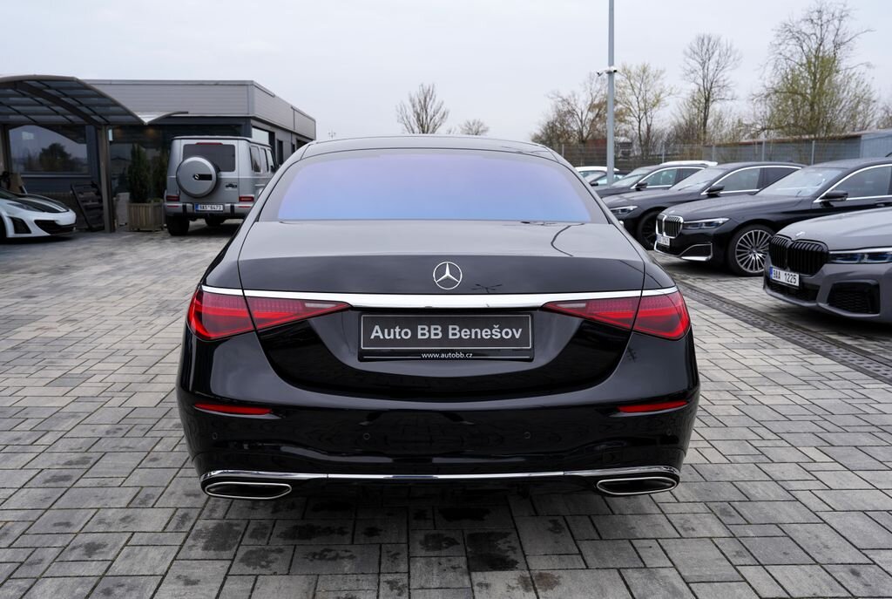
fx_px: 720
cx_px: 446
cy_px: 300
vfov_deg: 45.1
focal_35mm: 29
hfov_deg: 63.6
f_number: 6.3
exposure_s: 1/125
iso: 100
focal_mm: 29
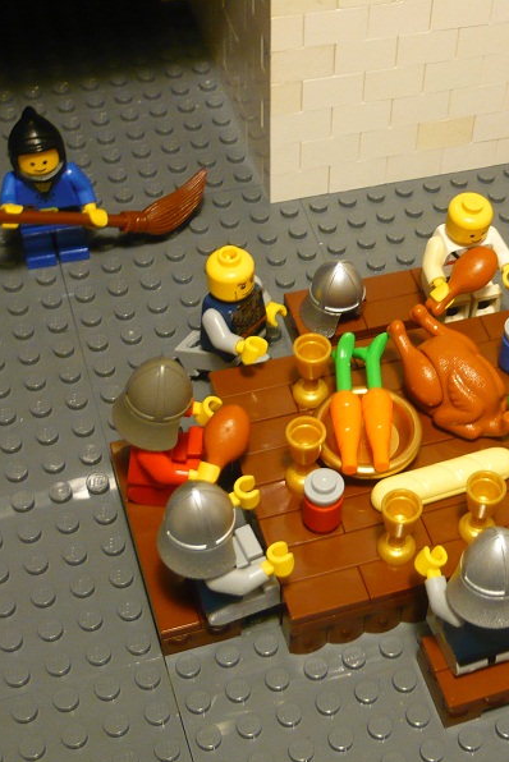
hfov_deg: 21.9
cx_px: 489
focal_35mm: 60
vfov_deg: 33.4
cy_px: 382
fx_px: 1271
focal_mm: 7
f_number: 3.4
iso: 200
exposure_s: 1/13
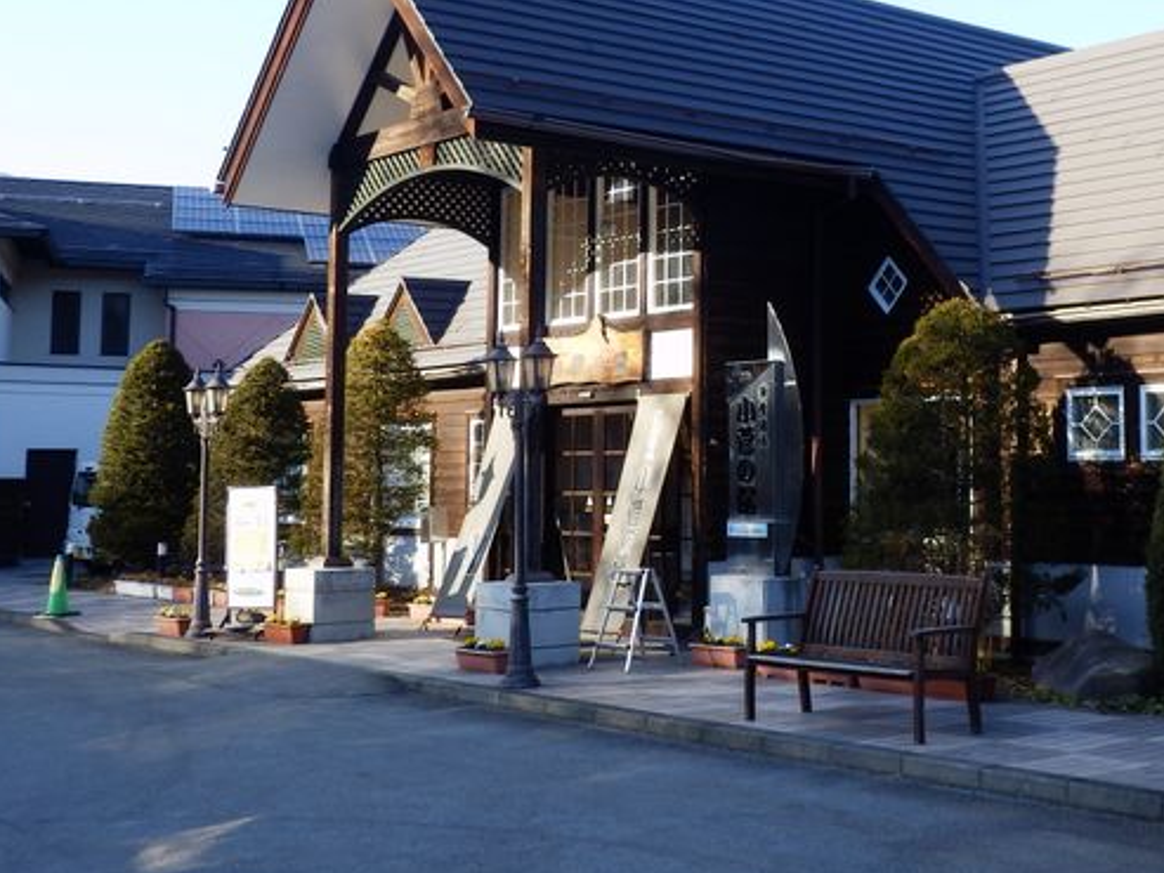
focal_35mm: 60
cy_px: 288
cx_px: 918
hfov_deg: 31.4
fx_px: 2018
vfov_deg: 24.3
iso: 80
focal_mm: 6.6
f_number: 3.9
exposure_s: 1/160
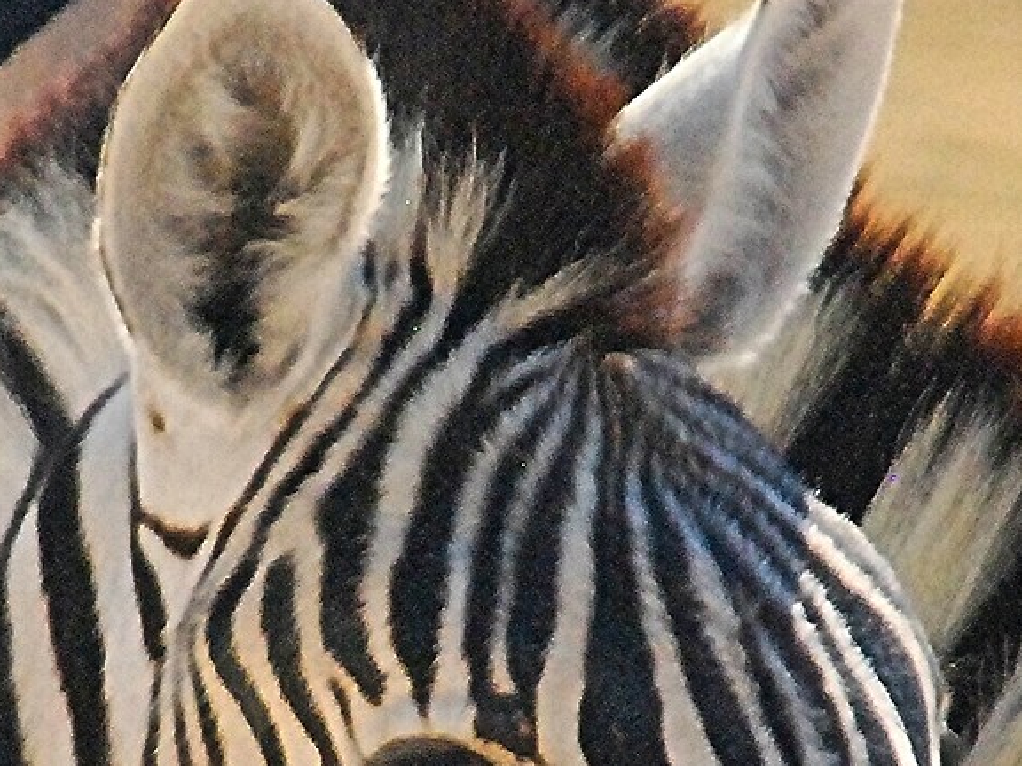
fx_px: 42603
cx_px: 279
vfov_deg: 1.0
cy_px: 764
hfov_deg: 1.4
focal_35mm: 1443
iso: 1600
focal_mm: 240
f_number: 11
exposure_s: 1/640
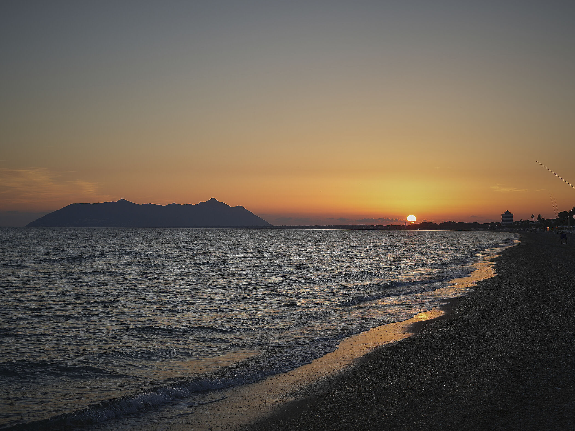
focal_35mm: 55
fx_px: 913
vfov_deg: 26.6
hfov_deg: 34.9
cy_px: 216
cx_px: 287
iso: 100
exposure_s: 1/320
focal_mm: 50
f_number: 5
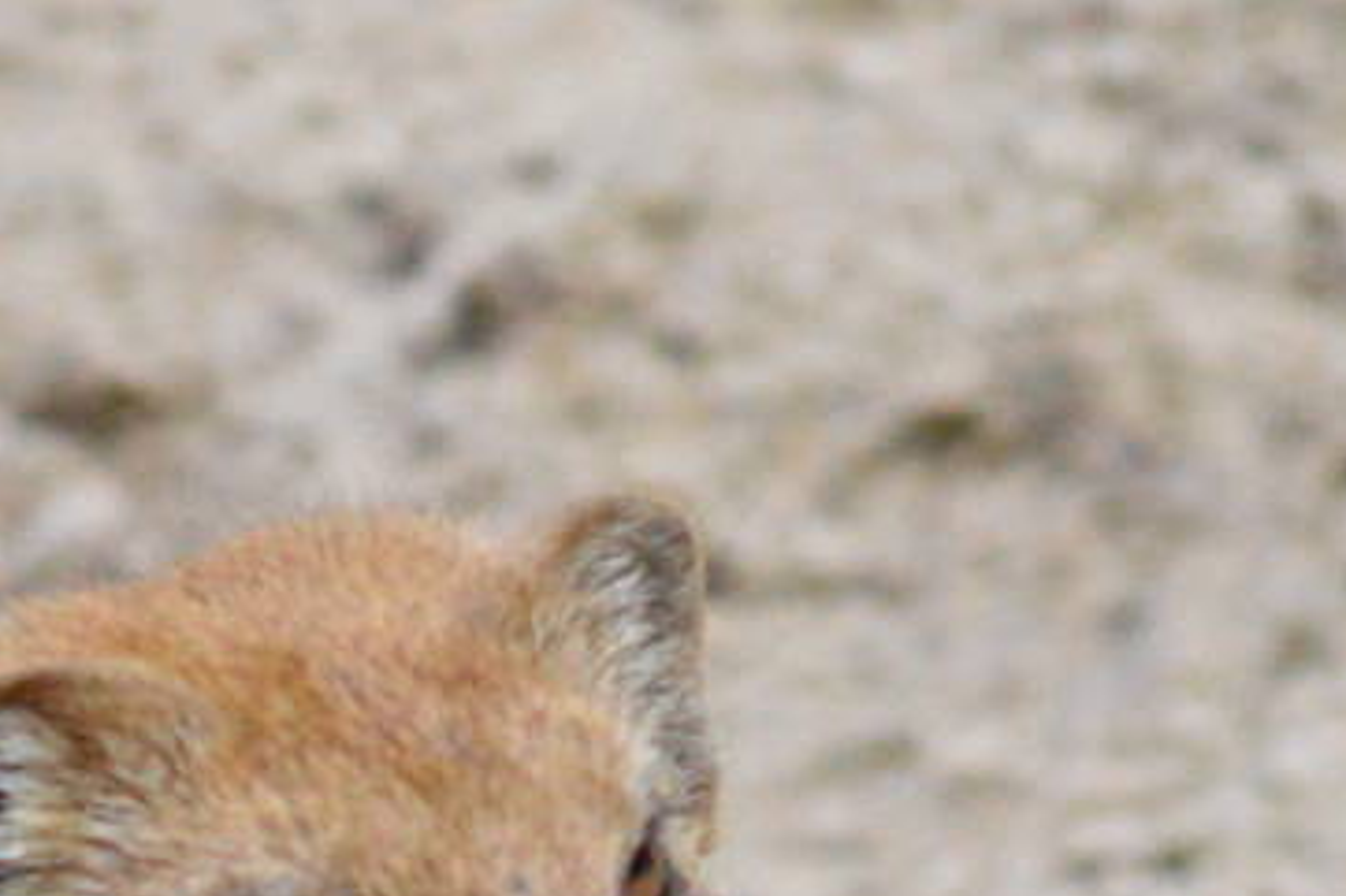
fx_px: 30195
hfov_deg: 2.6
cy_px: 1320
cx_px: -63
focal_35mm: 808
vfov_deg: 1.7
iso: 6400
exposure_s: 1/4000
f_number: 7.1
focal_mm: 122
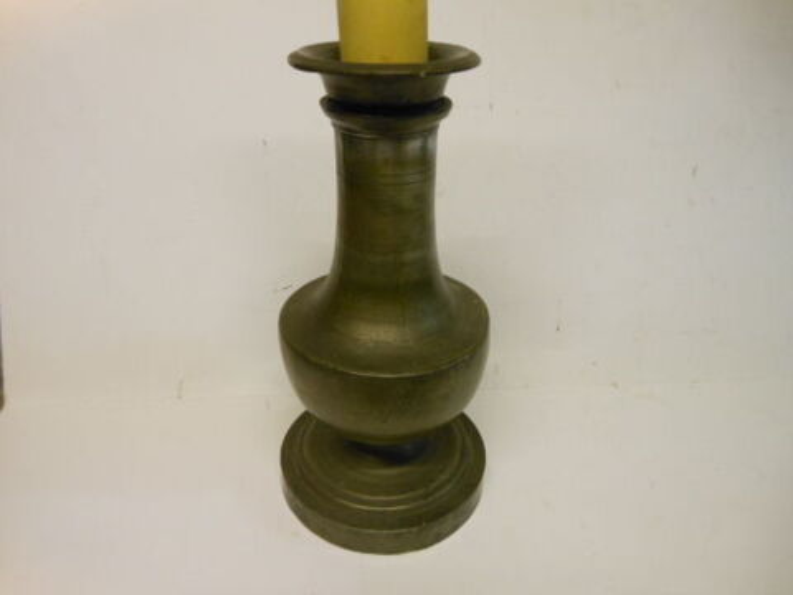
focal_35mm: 25
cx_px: 396
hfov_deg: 69.4
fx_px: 573
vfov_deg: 54.9
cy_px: 298
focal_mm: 4.5
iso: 400
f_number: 3.2
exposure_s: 1/25
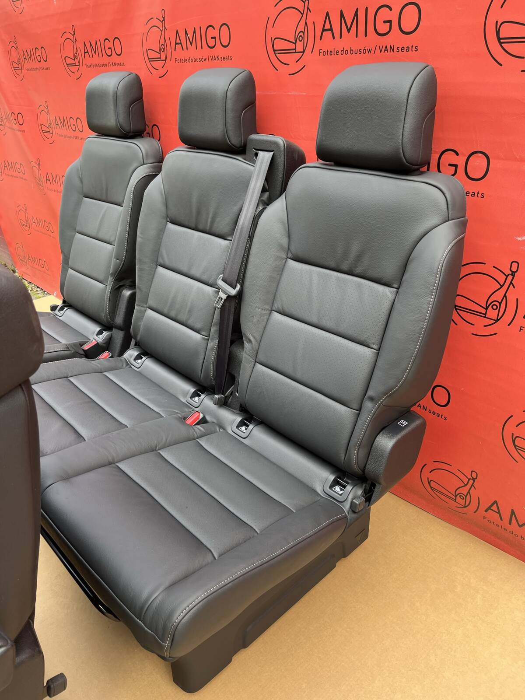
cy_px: 350
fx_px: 526
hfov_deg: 53.1
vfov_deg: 67.3
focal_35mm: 26
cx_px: 262
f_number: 1.6
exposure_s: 1/184
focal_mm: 5.1
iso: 40
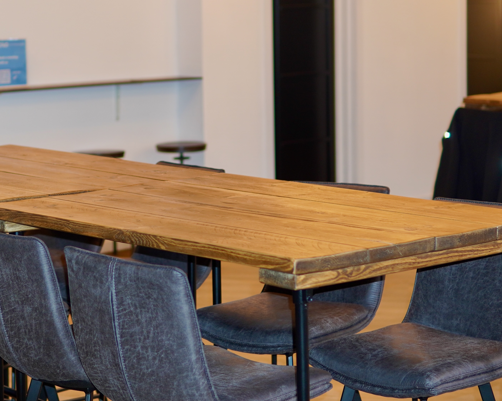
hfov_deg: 21.2
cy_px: 96
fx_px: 1337
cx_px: 164
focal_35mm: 90
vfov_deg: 17.0
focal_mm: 30
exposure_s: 1/160
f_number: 1.4
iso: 125
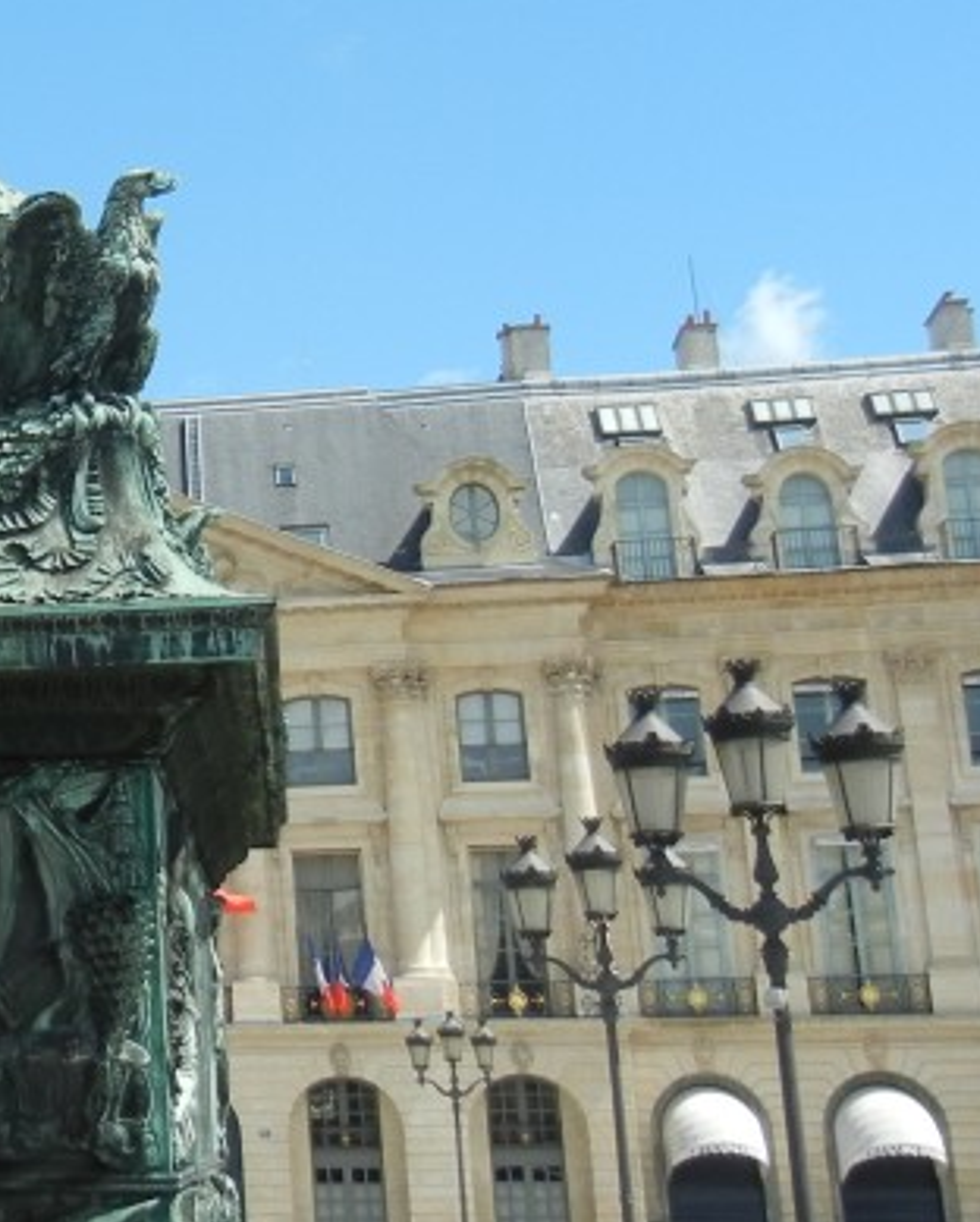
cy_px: 430
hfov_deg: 18.1
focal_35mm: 77
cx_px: -411
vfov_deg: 24.6
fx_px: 2787
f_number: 7
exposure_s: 1/277
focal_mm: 5.4
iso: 160
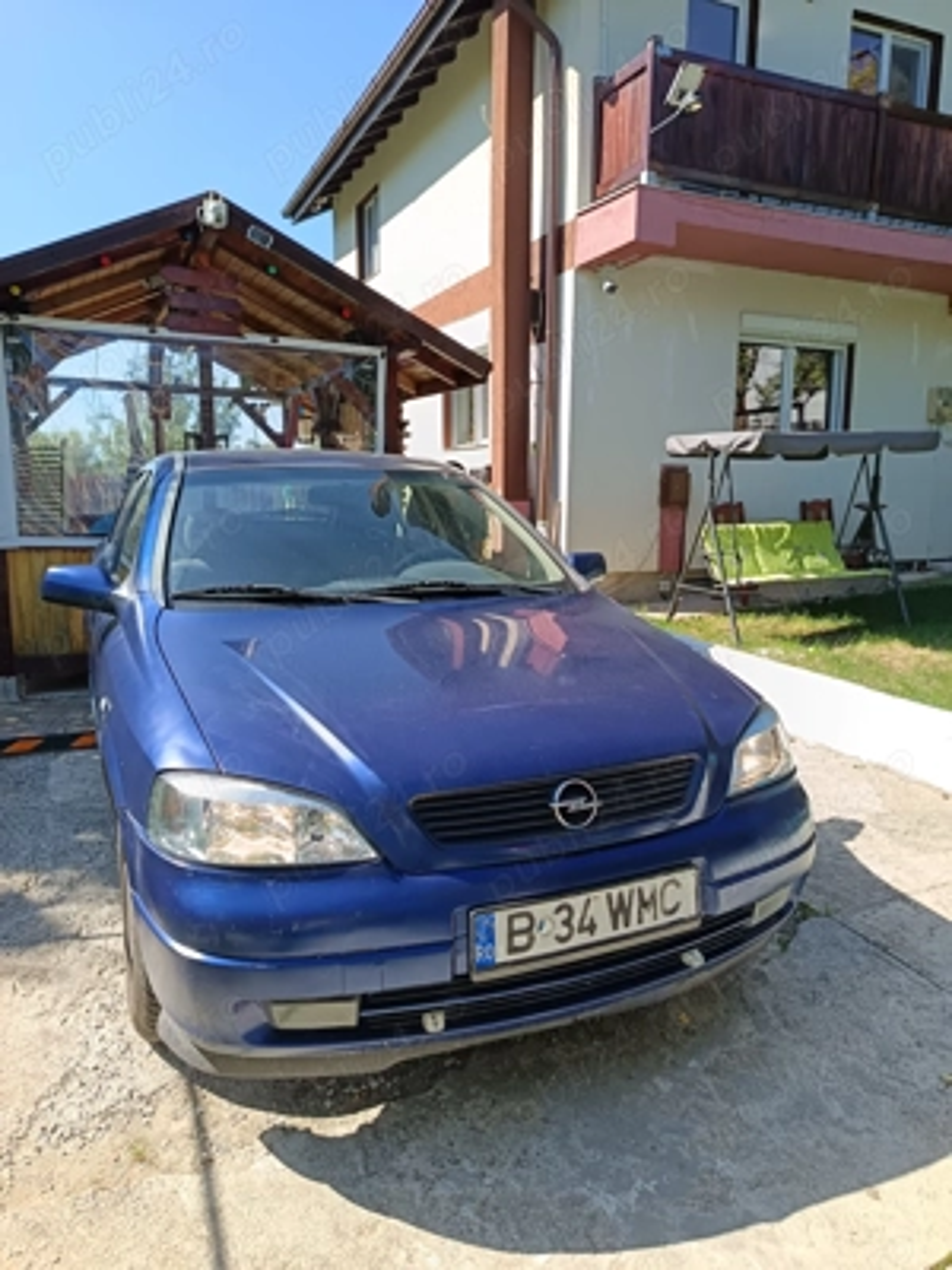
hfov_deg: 56.8
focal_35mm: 24
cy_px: 635
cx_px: 476
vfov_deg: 71.6
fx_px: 880
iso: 100
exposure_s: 1/154
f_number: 1.75
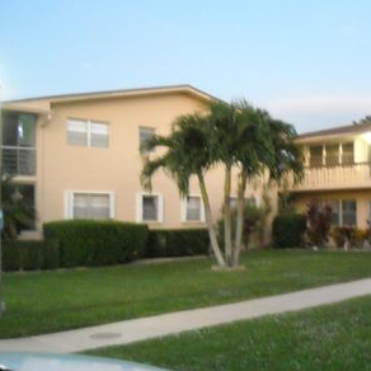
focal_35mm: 53
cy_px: 185
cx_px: 293
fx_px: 643
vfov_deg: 32.2
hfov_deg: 31.4
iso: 800
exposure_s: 1/7
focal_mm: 5.7
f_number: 2.8
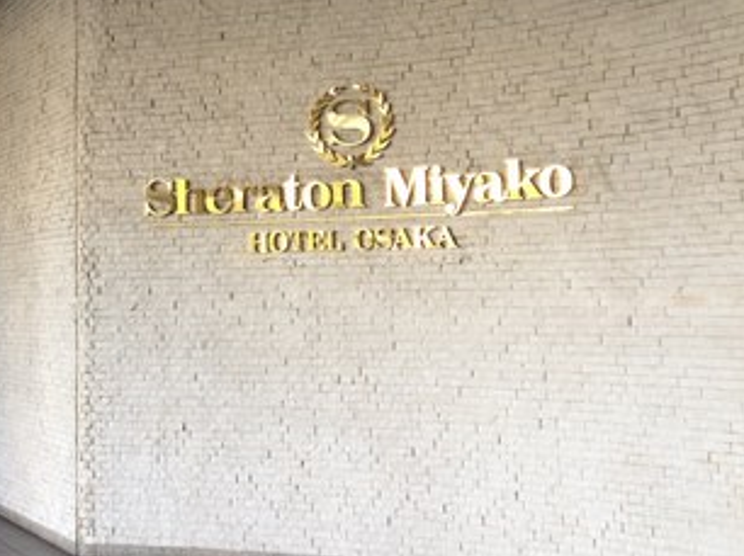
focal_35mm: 63
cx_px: 170
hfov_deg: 30.2
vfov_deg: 23.1
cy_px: 166
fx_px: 1353
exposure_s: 1/60
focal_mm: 4.28
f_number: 2.4
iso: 50
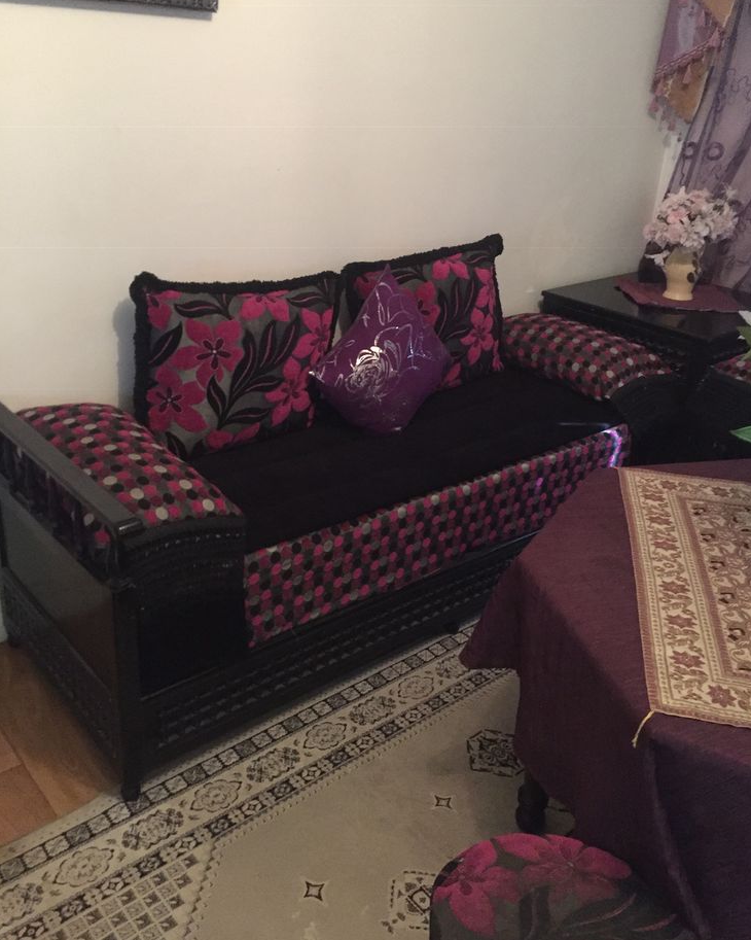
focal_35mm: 31
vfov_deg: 57.1
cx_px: 382
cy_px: 441
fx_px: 862
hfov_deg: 47.1
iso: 400
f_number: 2.2
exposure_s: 1/17
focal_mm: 4.15
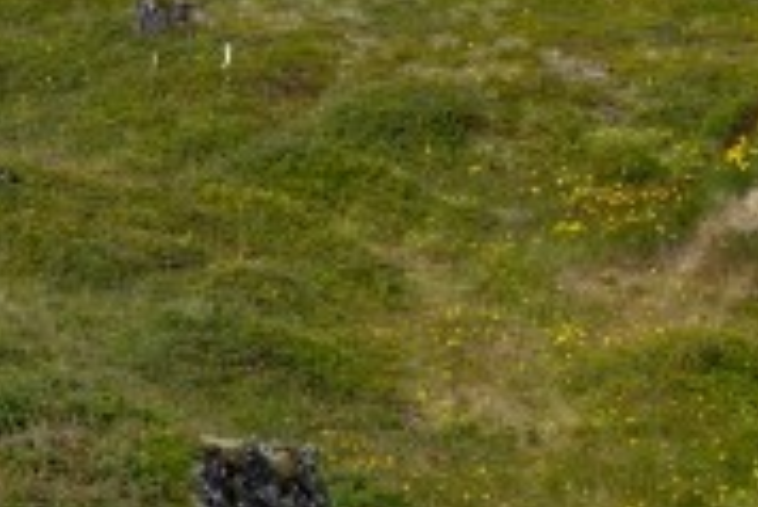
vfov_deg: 5.8
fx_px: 4973
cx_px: 596
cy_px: 215
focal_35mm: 236
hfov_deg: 8.7
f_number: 5.6
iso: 125
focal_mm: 22.25
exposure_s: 1/320
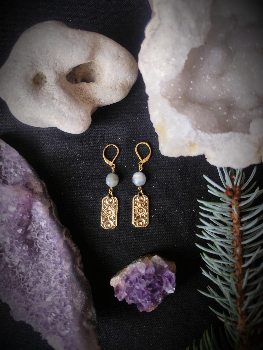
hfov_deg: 58.9
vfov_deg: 73.9
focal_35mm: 23
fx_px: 233
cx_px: 132
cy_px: 175
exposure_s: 1/50
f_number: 1.65
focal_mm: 6.19
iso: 200
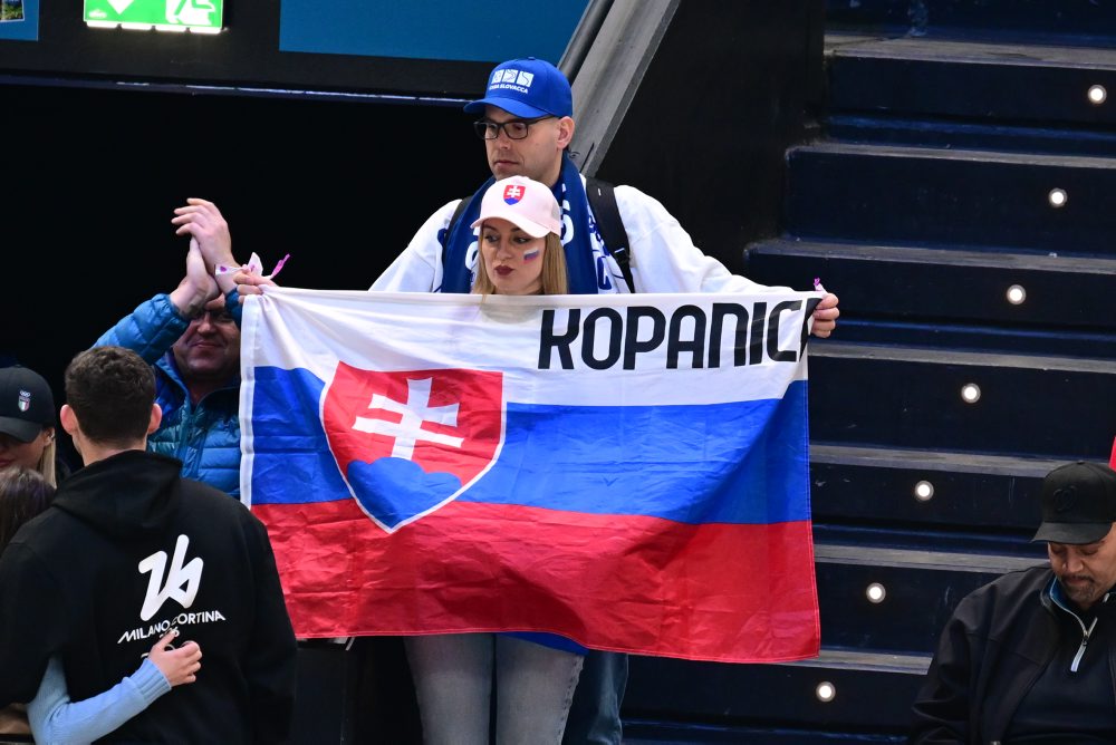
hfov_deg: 5.2
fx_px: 12407
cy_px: 372
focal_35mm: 400
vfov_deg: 3.4
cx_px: 558
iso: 2000
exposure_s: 1/200
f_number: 5.6
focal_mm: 400
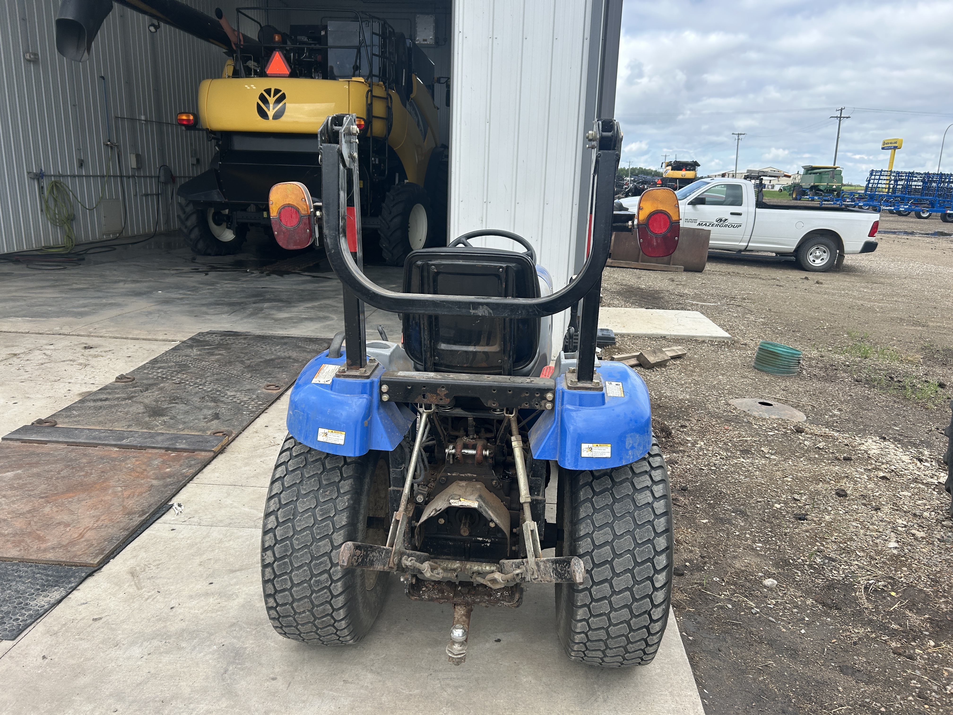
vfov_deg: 53.1
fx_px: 716
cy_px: 358
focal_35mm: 26
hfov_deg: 67.3
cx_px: 476
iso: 50
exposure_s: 1/1698
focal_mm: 5.7
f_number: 1.5
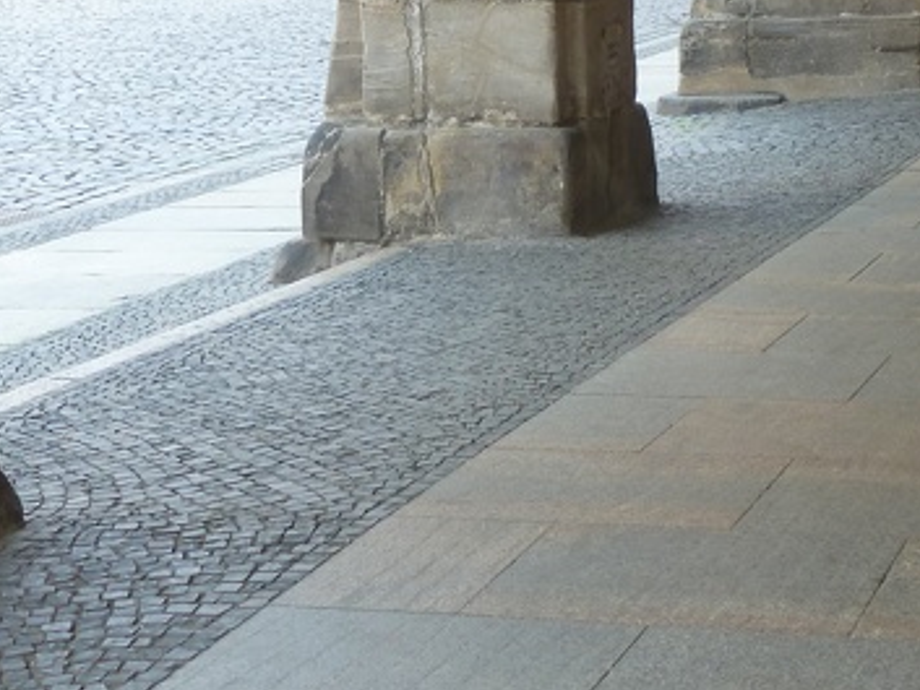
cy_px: 16
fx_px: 2207
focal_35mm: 83
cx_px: 863
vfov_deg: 17.4
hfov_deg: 22.8
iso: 80
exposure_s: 1/40
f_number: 3.6
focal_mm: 6.1
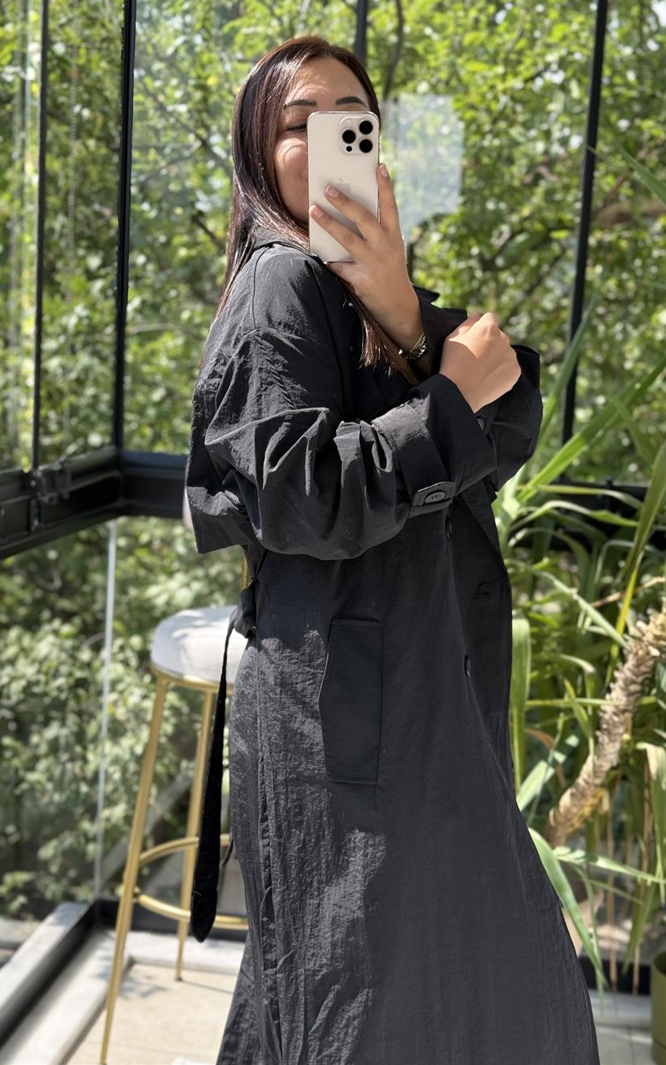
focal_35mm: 51
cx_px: 338
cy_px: 532
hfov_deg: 25.3
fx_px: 1481
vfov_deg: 39.6
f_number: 1.78
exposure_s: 1/538
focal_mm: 6.76
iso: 64
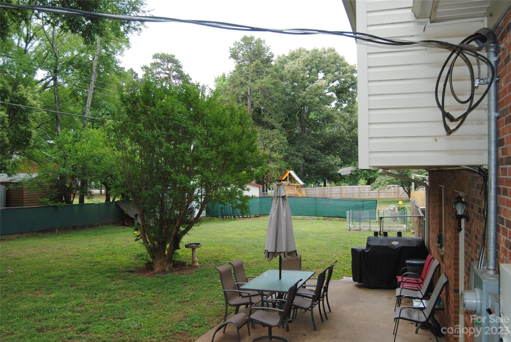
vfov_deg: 43.7
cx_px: 256
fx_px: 426
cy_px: 171
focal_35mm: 30
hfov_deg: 61.9
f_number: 5
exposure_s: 1/200
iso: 100
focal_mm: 20
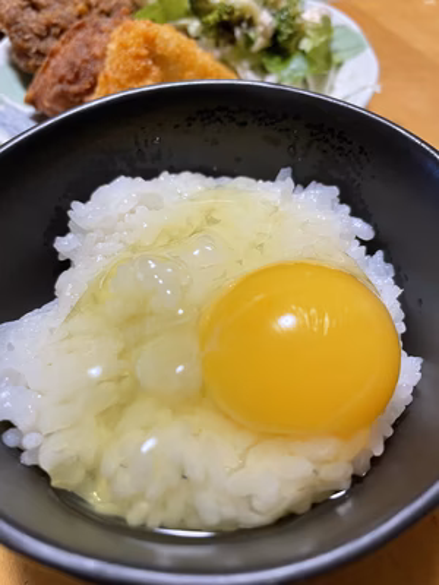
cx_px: 220
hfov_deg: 53.1
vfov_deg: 67.3
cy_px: 292
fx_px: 440
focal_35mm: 26
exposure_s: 1/50
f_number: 1.6
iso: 125
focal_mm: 4.2
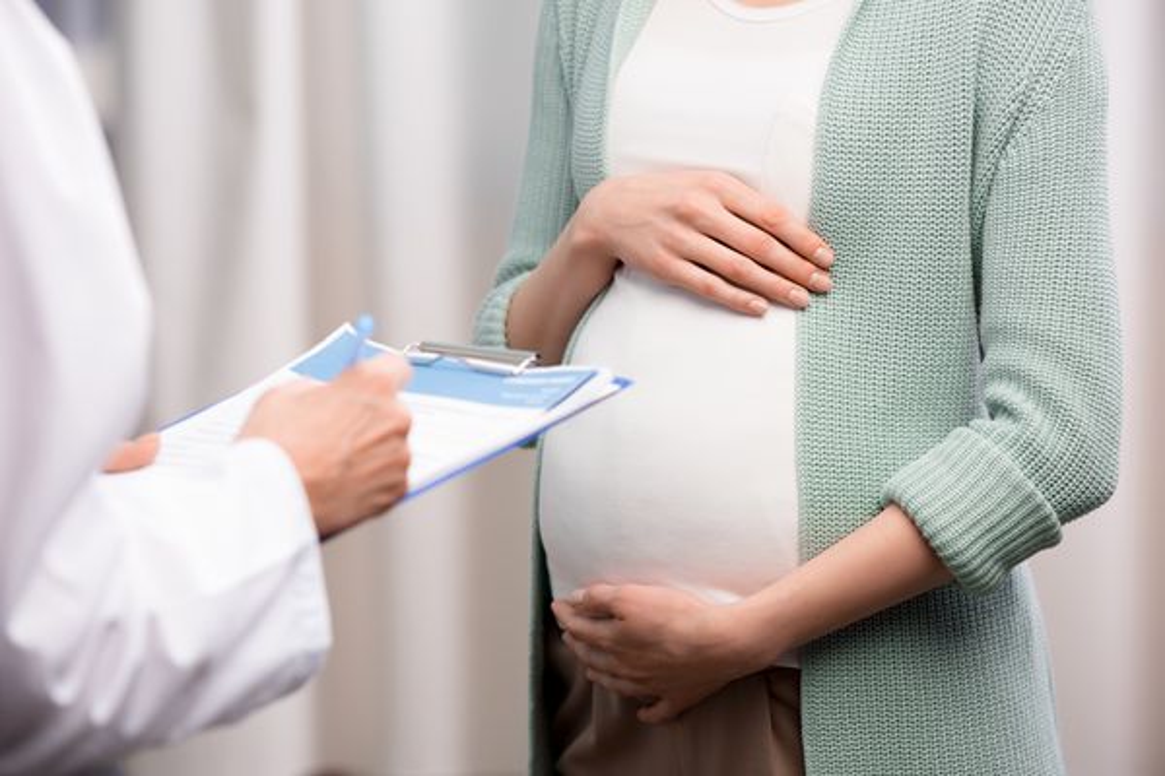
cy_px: 388
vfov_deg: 10.5
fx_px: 4207
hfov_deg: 15.8
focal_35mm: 130
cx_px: 582
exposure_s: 1/125
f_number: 4.5
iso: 100
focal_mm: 130
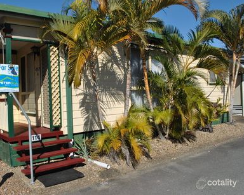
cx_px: 98
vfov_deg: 47.1
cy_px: 96
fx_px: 224
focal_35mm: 31
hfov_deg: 56.8
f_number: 9
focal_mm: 18
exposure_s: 1/320
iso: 100
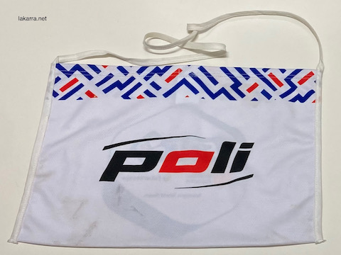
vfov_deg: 49.7
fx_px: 276
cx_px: 170
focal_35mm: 28
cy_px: 128
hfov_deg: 63.4
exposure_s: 1/50
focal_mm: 3.99
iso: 50
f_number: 1.8
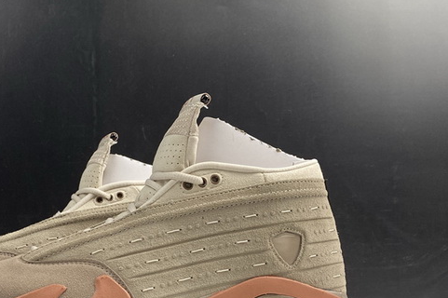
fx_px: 560
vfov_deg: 29.0
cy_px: 246
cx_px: 129
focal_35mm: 45
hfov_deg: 42.7
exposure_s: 1/100
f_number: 1.8
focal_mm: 4.25
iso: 50
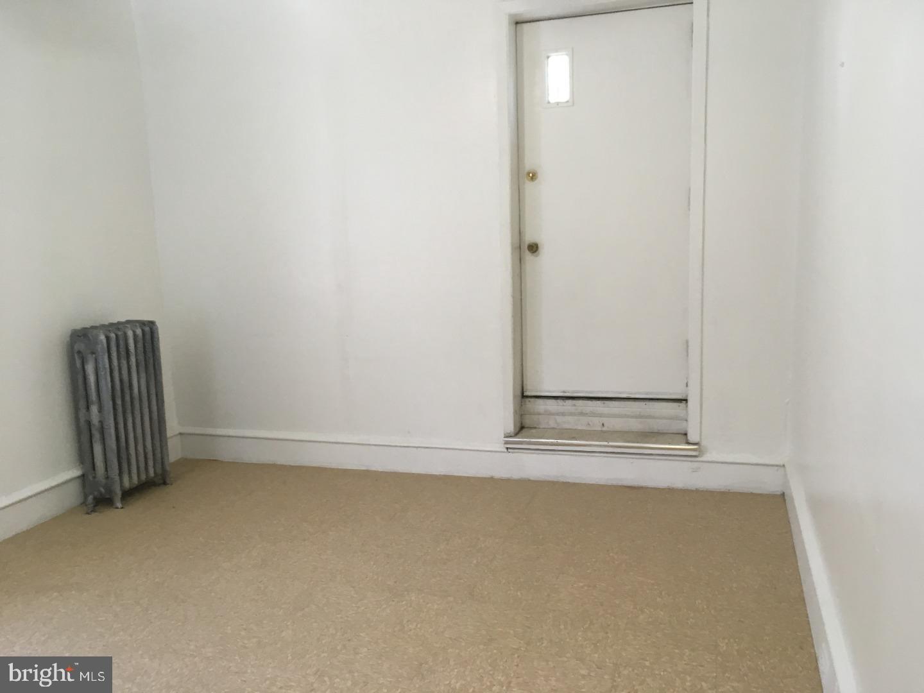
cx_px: 462
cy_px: 346
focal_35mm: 29
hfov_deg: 61.7
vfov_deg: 48.2
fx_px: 774
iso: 64
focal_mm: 4.15
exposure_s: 1/30
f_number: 2.2
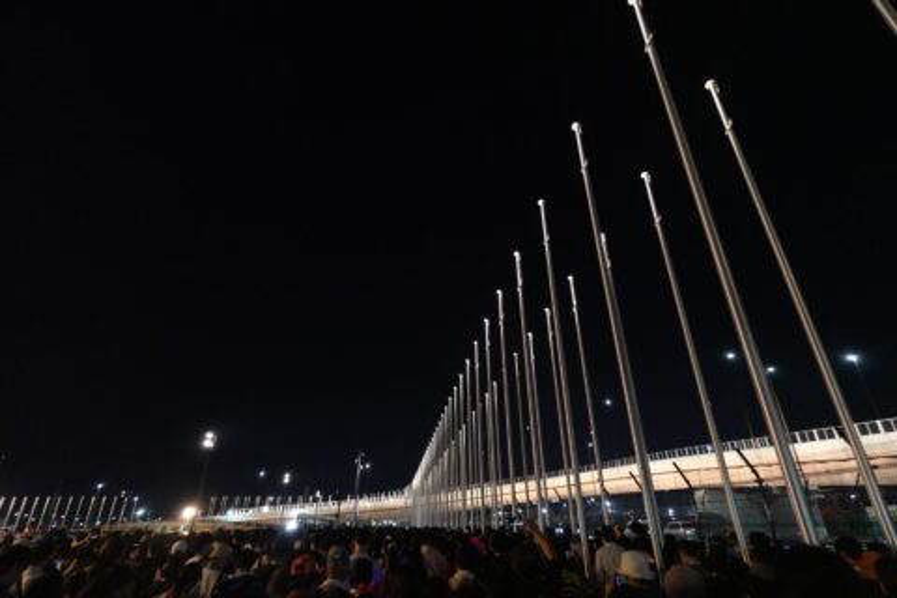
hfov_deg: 90.0
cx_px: 448
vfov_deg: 67.4
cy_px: 299
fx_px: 448
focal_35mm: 18
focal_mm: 6.9
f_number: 1.8
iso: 1250
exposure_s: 1/40
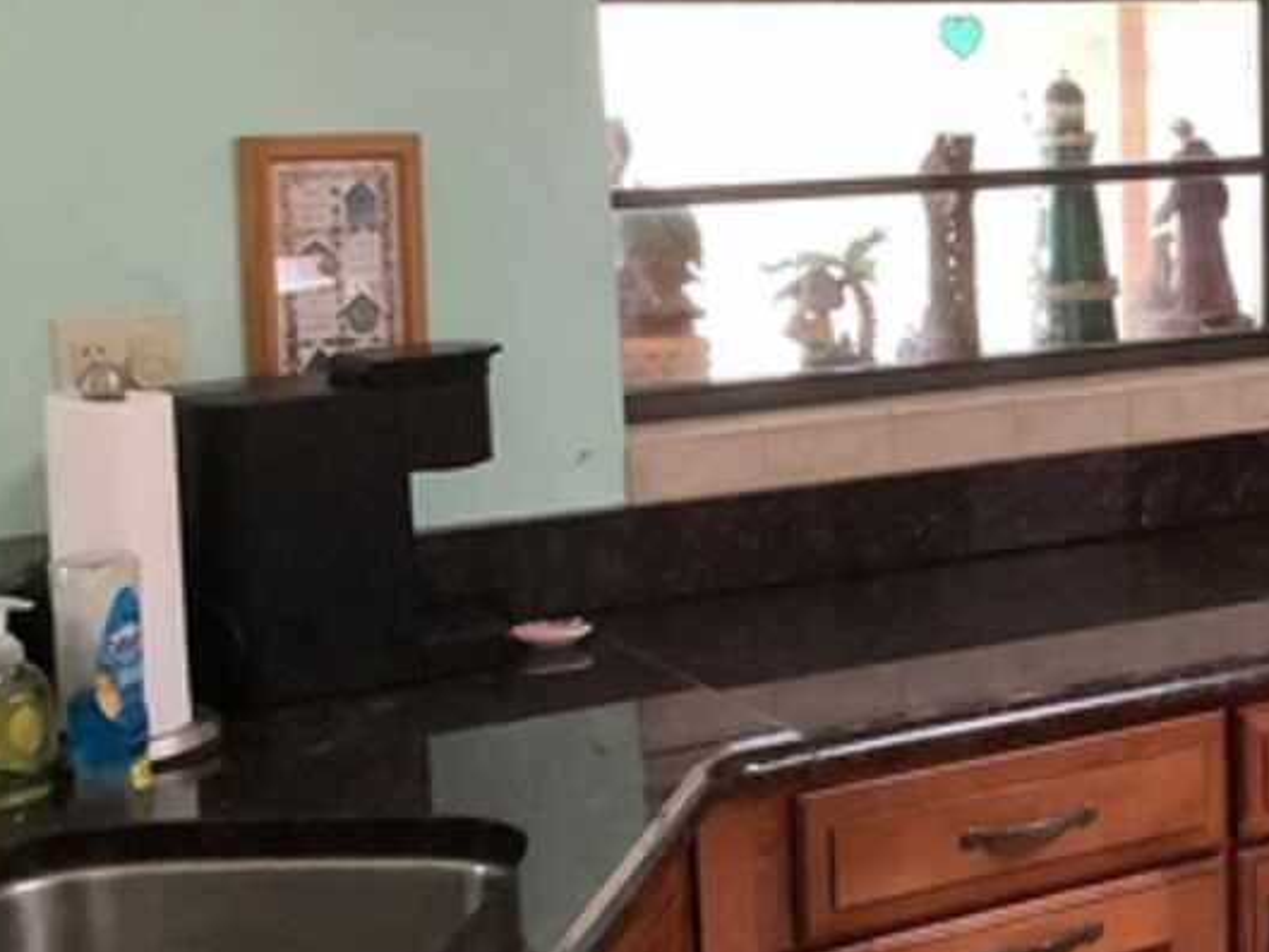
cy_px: 415
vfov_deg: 19.6
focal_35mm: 75
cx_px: 1506
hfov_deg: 23.8
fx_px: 2750
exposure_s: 1/40
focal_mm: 3.3
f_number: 2.4
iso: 320
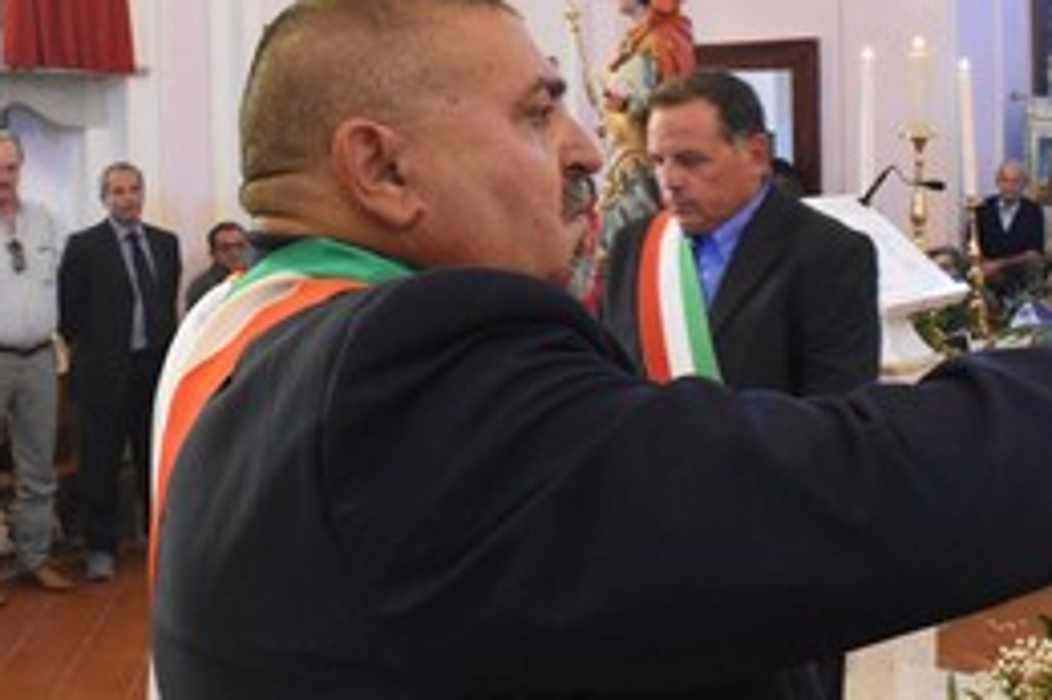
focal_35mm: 52
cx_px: 571
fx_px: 1519
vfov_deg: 25.8
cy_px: 245
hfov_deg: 38.2
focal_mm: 18
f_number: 5.6
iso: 2200
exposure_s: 1/30
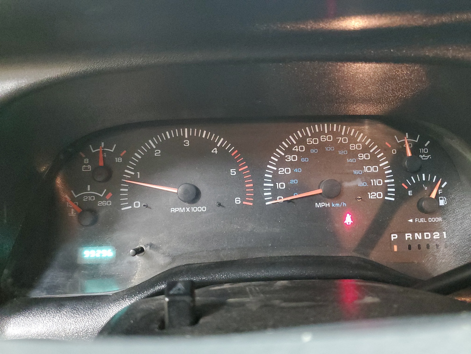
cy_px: 177
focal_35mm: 26
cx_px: 236
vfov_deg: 53.1
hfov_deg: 67.3
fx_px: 354
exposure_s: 1/15
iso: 628
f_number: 1.5
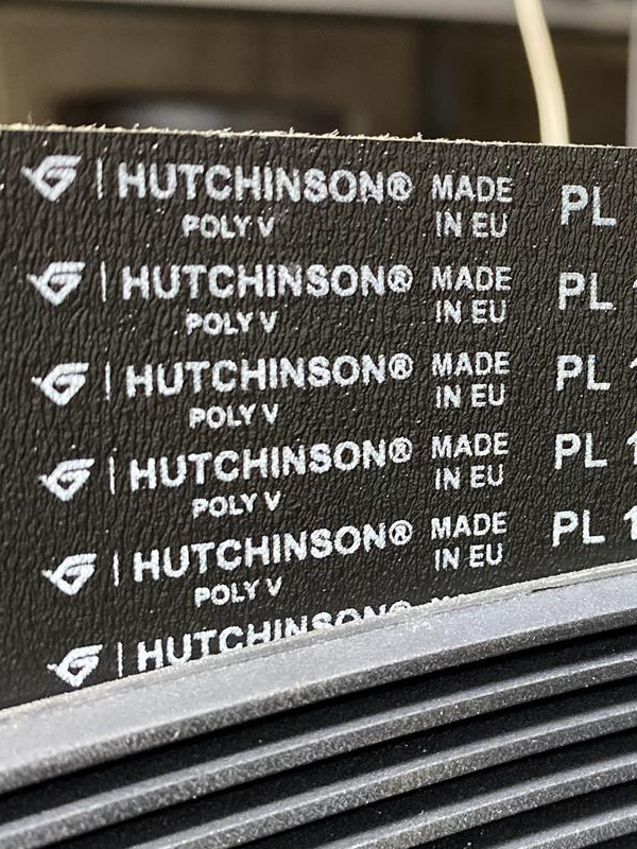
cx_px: 581
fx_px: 1276
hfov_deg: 27.0
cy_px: 453
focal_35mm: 52
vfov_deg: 36.8
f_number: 1.8
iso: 400
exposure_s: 1/33
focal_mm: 4.25
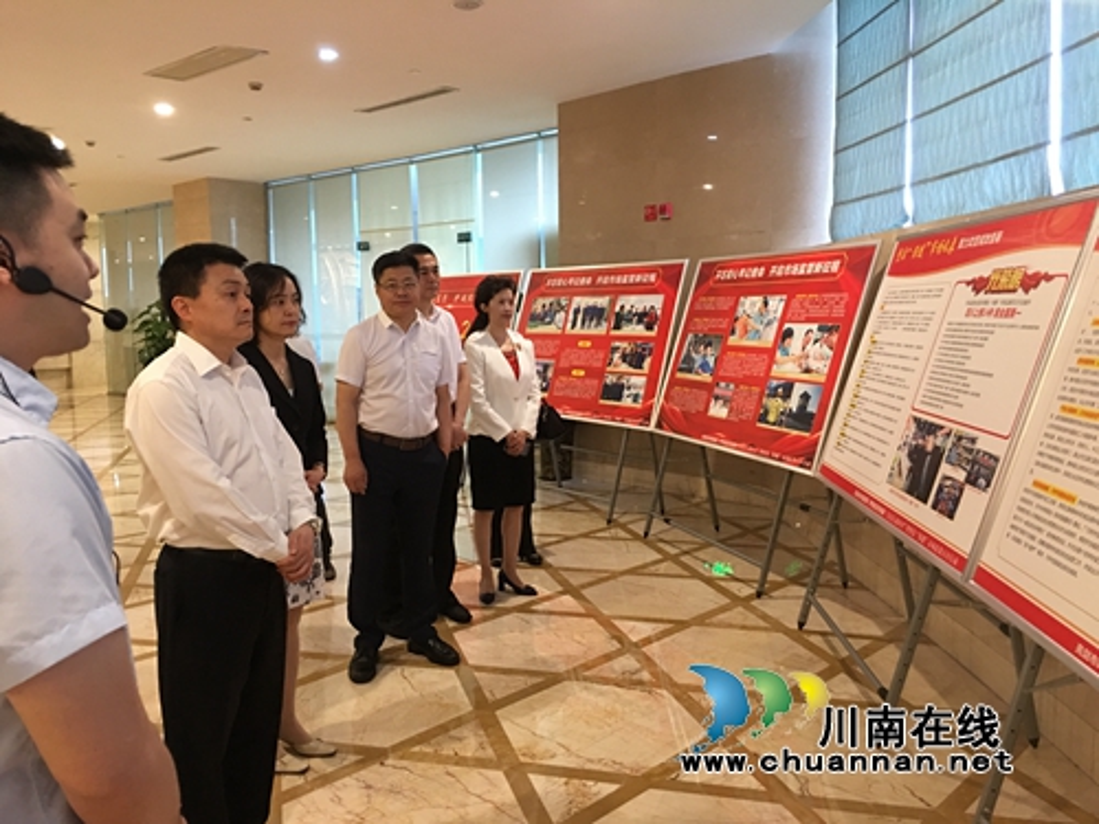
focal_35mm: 29
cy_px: 412
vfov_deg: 48.2
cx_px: 550
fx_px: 921
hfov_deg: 61.7
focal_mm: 4.15
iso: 80
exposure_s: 1/10
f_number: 2.2
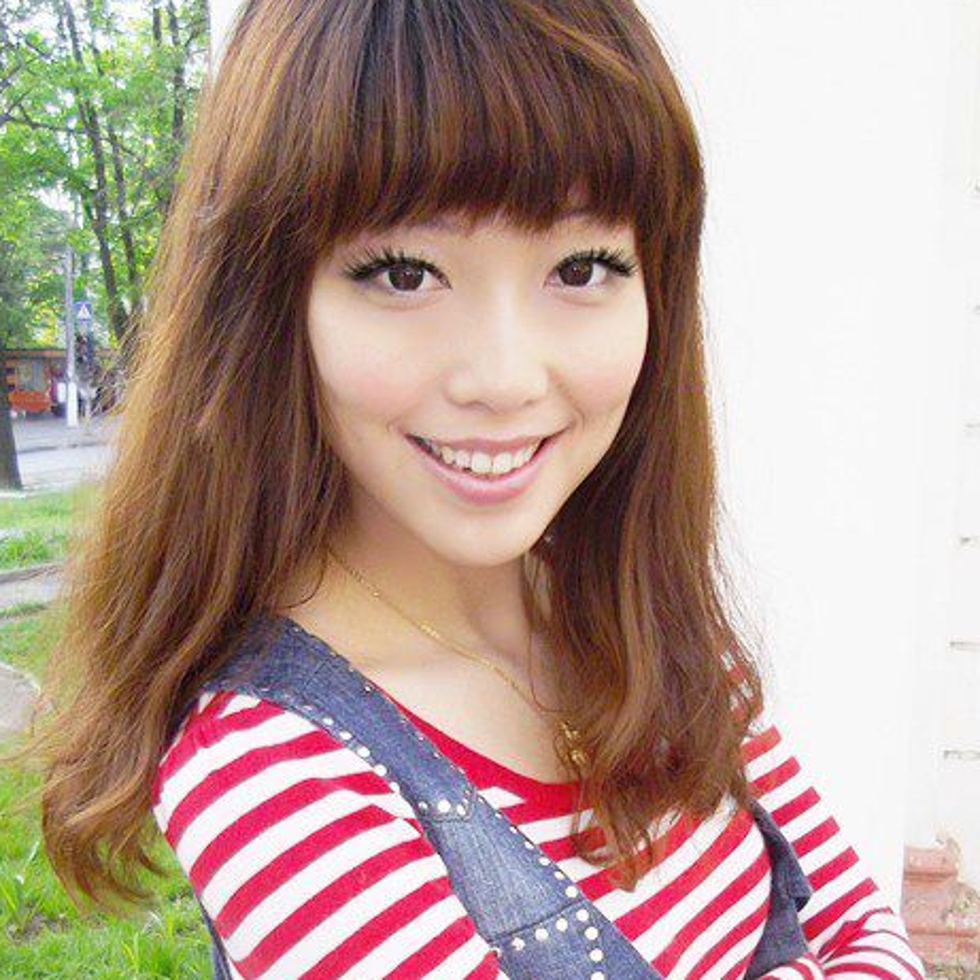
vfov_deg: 30.6
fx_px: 1698
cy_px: 908
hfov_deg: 32.2
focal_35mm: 53
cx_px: 470
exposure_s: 1/80
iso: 100
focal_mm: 4.9
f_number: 3.2
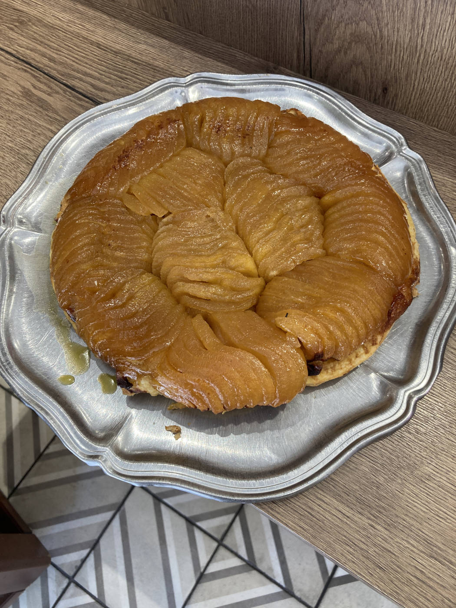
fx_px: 492
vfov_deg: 63.4
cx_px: 228
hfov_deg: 49.7
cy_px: 304
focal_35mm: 28
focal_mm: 3.99
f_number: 1.8
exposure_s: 1/50
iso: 64
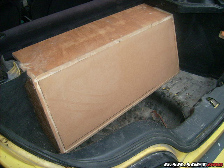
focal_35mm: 35
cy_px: 84
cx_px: 112
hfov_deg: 52.6
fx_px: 226
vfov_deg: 40.7
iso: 100
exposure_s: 1/60
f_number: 2.8
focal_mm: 5.95
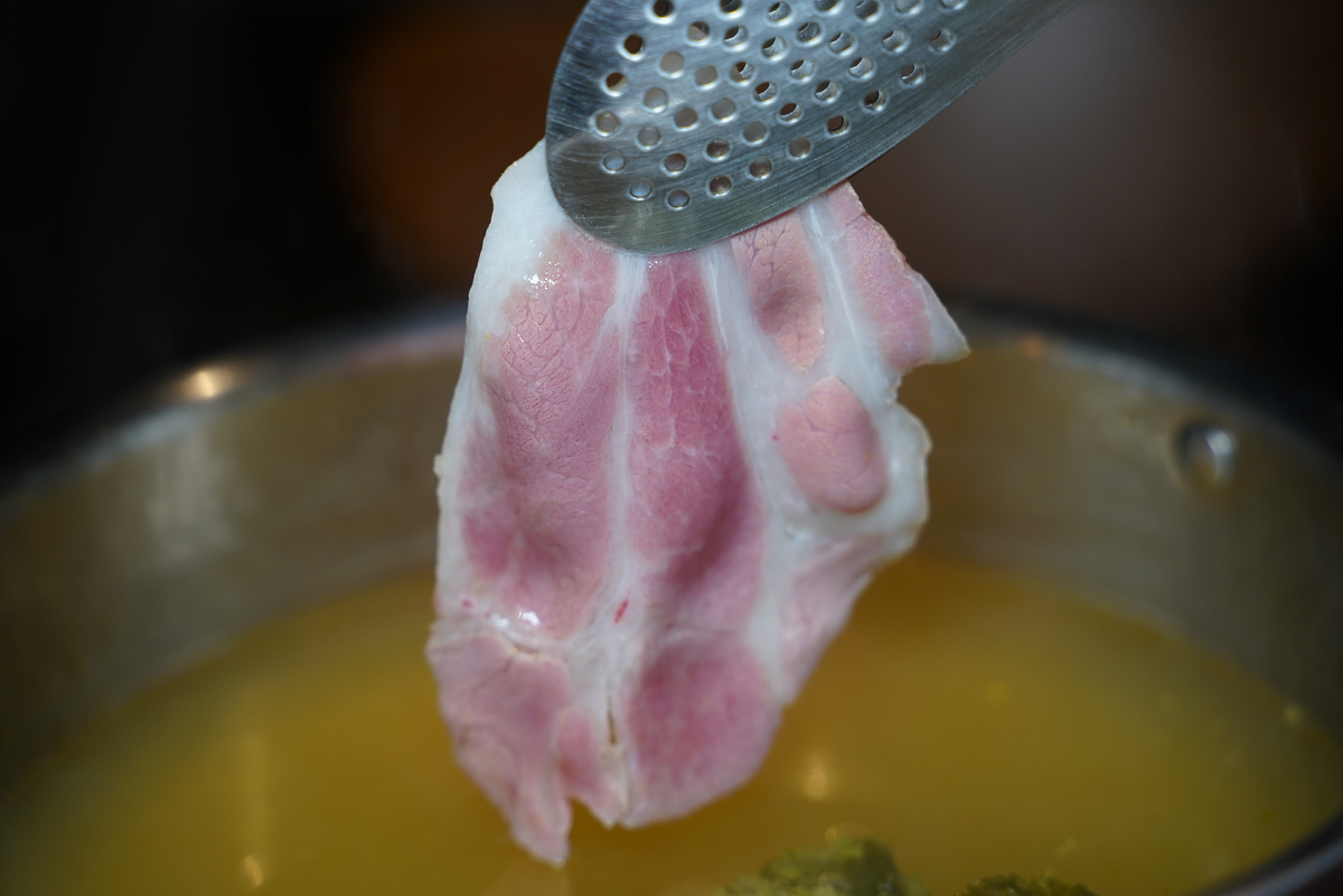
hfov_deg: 27.0
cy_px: 448
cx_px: 672
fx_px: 2798
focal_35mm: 75
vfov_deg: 18.2
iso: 400
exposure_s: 1/80
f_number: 4
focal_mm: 75
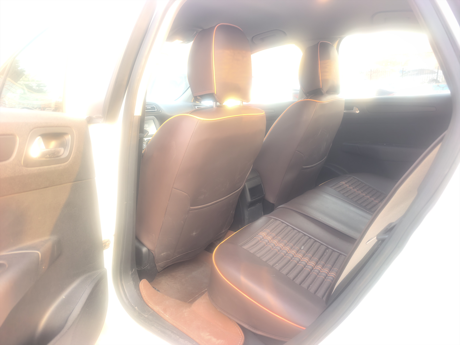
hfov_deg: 71.6
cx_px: 230
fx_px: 319
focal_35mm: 24
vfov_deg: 56.8
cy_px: 172
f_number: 1.4
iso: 160
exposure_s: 1/100
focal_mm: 6.98
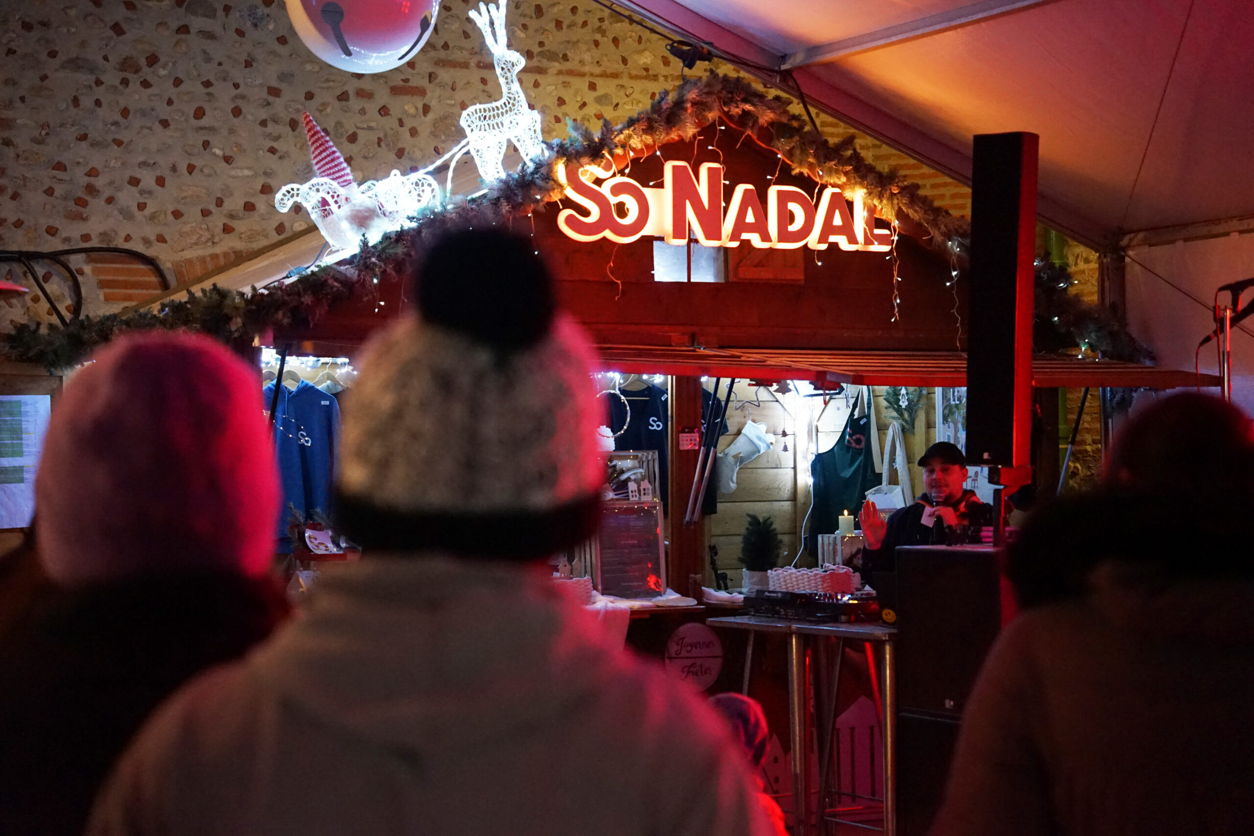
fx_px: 2438
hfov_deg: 28.8
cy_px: 418
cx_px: 627
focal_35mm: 70
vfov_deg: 19.5
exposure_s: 1/125
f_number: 4
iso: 6400
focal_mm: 70
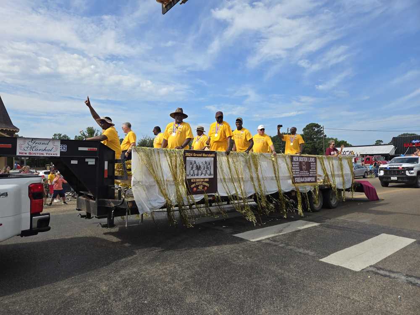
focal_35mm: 23
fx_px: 279
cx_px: 210
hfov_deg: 73.9
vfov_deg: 58.9
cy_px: 158
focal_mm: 5.4
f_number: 1.8
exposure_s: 1/2010
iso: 25
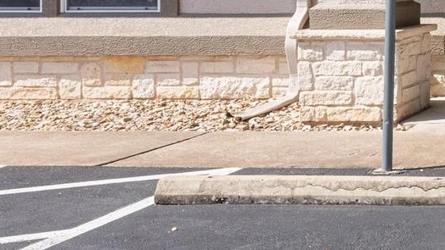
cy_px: -51
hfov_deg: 18.3
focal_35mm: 86
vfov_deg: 13.7
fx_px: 1015
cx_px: 840
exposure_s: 1/320
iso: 2000
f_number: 16
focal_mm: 21
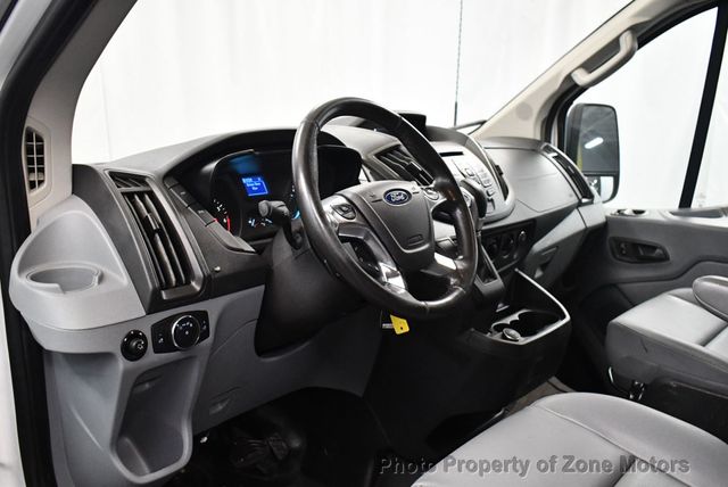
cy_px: 244
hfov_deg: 53.1
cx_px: 364
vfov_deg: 36.9
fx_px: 729
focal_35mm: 36
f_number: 3.5
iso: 3200
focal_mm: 18
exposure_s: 1/125
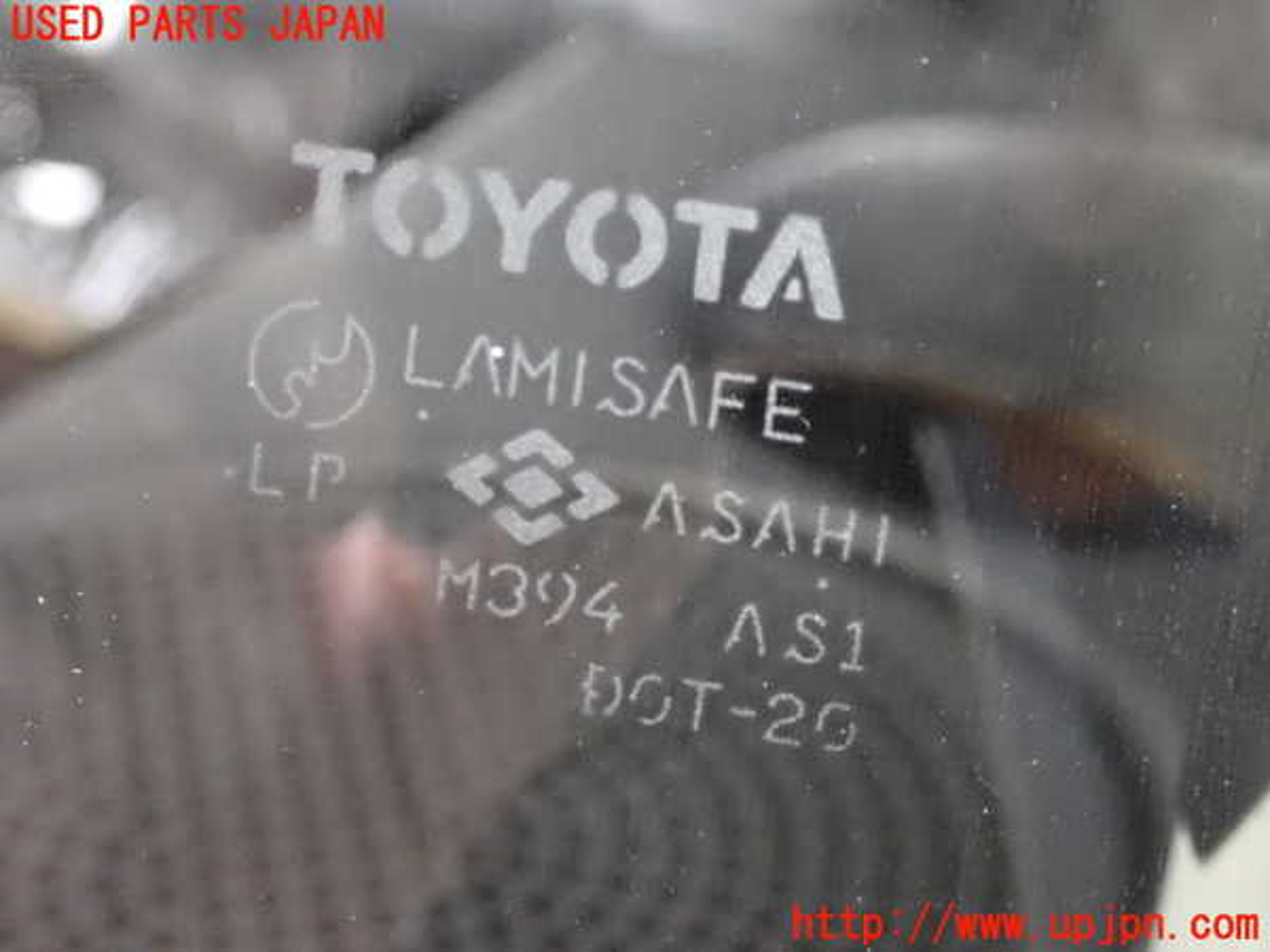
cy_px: 476
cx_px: 635
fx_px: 3008
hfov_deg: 23.8
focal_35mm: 82
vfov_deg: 18.0
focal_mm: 14.62
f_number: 4.3
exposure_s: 1/60
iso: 5000
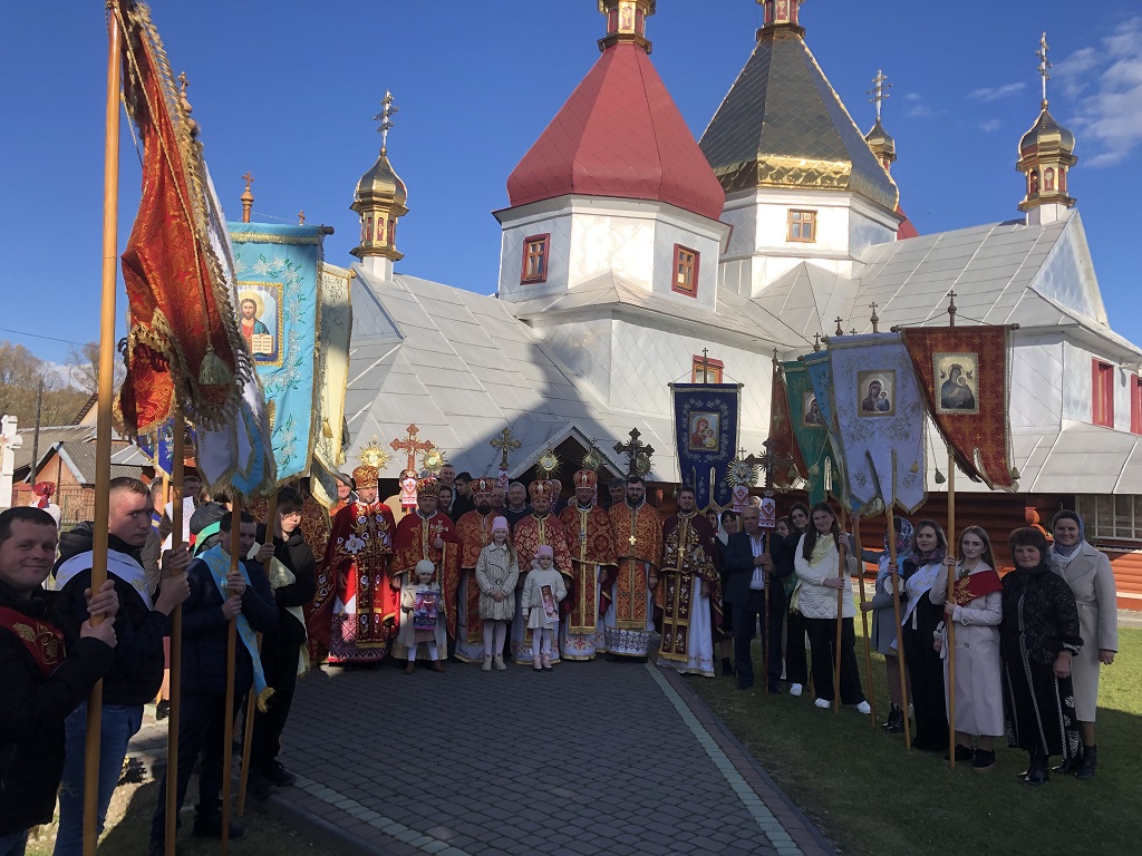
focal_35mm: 28
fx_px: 924
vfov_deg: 49.7
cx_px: 571
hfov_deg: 63.4
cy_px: 428
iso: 20
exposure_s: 1/1297
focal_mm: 3.99
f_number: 1.8
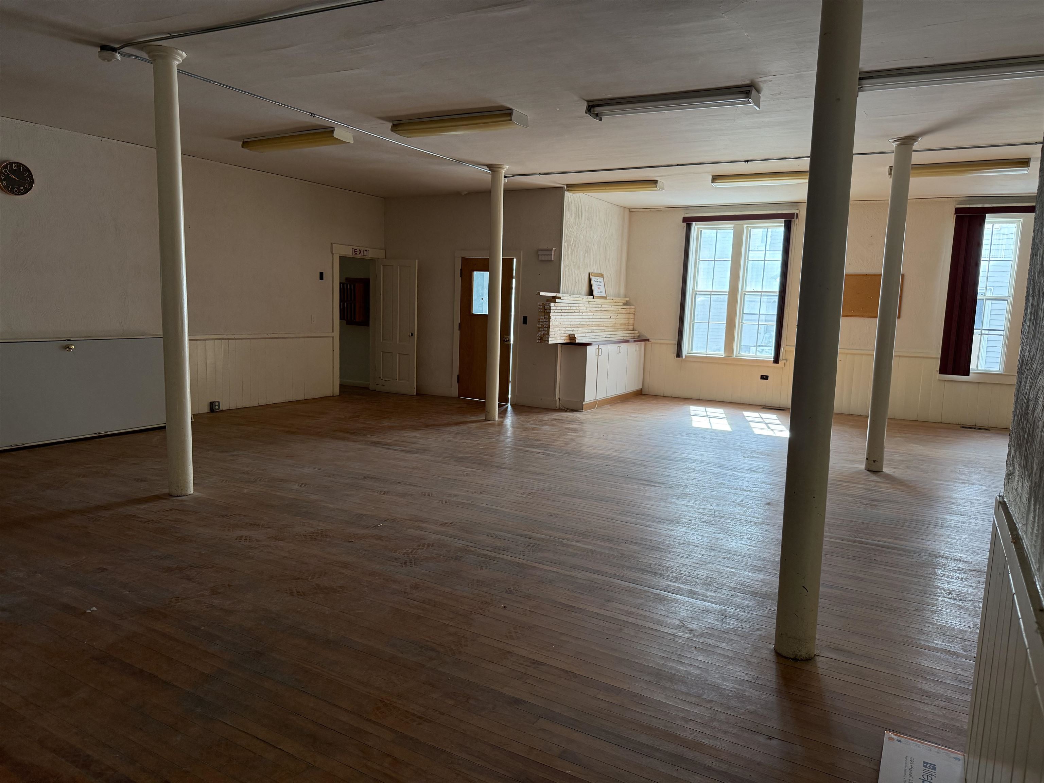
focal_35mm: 24
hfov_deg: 71.6
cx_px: 522
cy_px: 392
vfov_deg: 56.8
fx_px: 724
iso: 200
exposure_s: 1/178
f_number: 1.78
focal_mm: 6.76
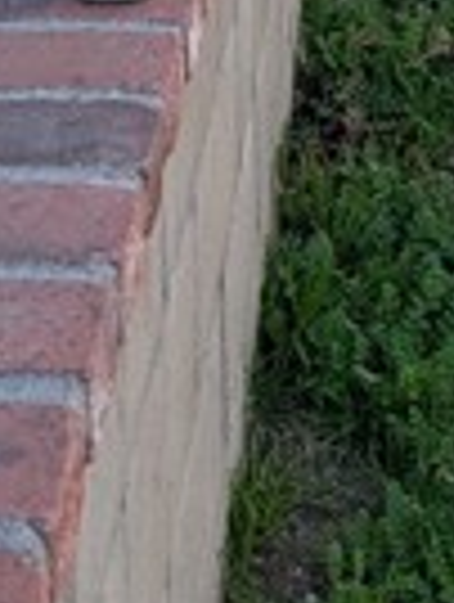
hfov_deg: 12.8
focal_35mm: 115
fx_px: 2005
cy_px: -598
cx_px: 409
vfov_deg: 14.3
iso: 21
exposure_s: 1/1383
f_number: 1.68
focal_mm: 6.9
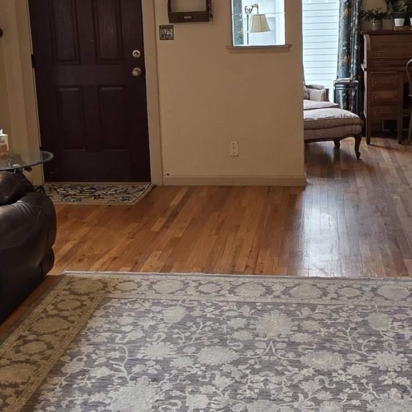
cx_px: 208
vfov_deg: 35.2
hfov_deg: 35.4
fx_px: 646
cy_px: 159
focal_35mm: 48
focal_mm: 2.2
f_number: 1.9
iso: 125
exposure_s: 1/120
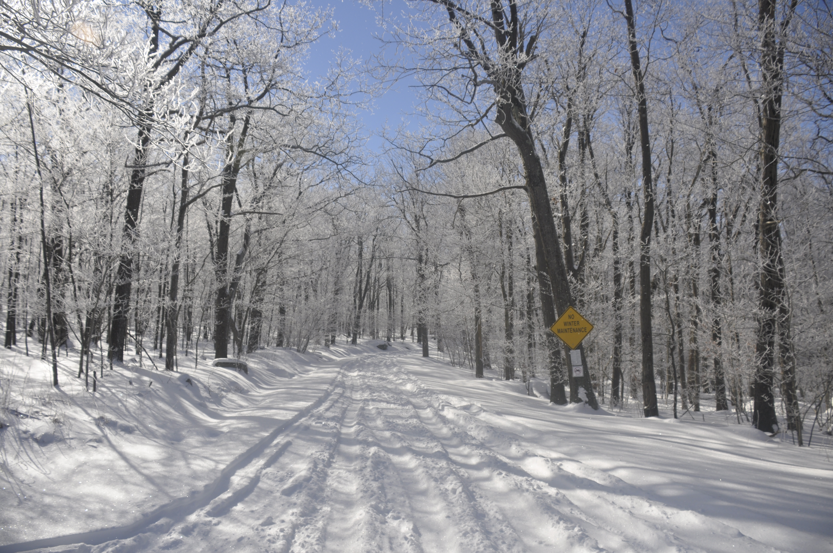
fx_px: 624
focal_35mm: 27
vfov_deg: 47.8
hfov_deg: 67.4
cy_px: 276
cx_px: 416
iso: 200
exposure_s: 1/2000
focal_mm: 18
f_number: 3.5
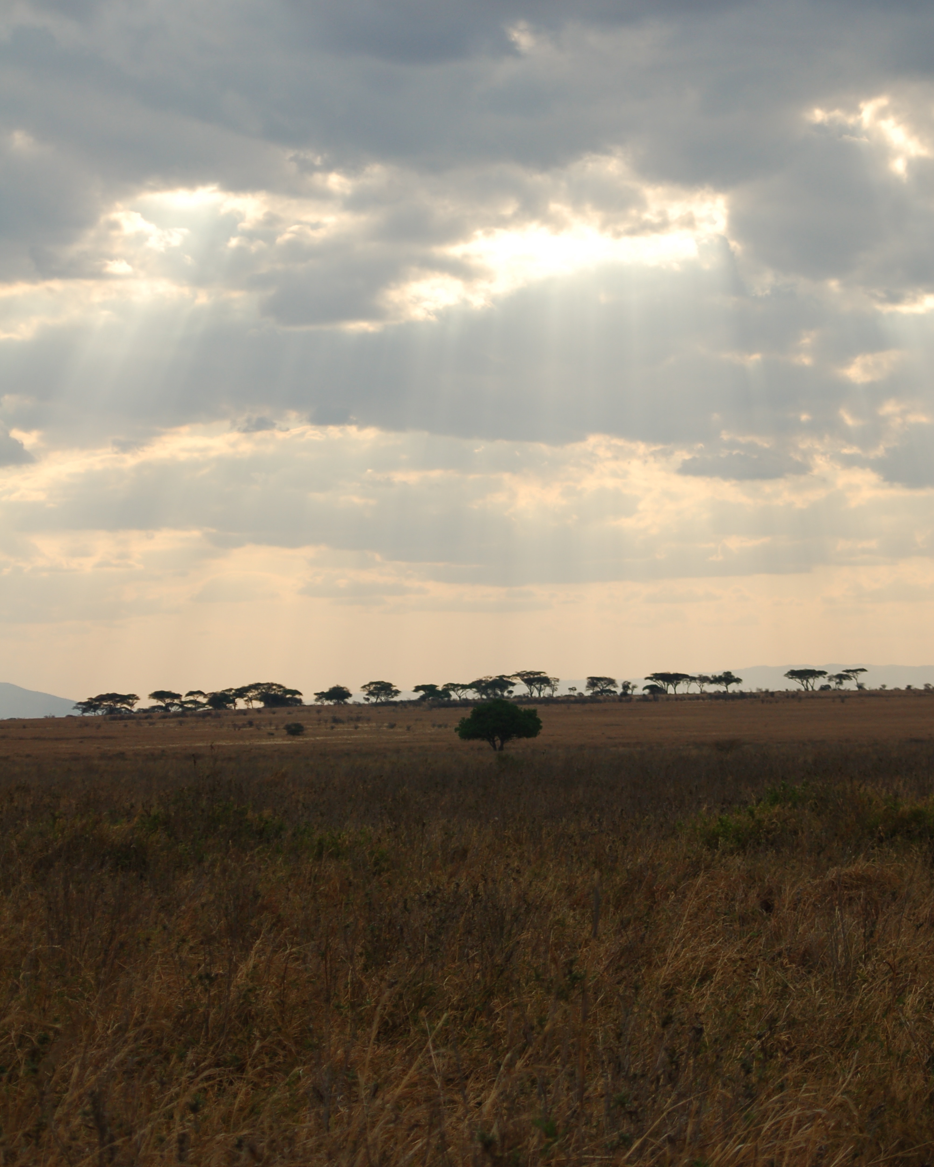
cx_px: 467
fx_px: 4803
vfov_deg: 13.9
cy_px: 483
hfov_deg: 11.1
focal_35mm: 139
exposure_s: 1/800
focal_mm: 82
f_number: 5.6
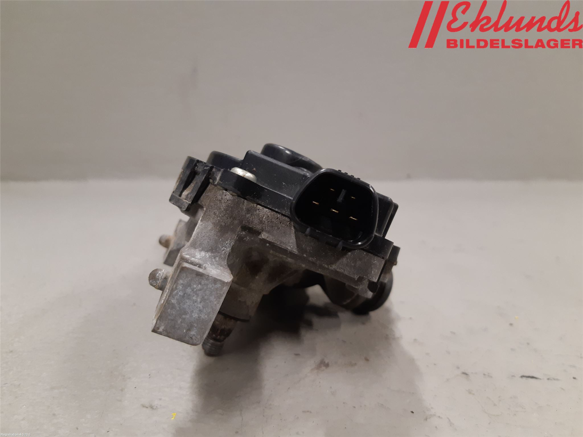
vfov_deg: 53.1
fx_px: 438
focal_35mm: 26
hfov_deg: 67.3
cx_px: 292
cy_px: 218
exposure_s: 1/50
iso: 160
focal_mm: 3.93
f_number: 1.7
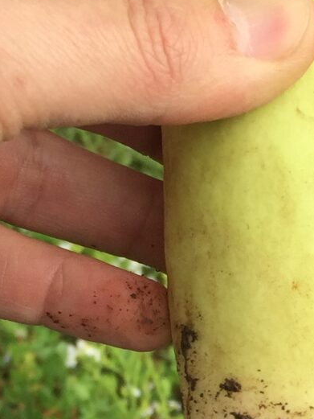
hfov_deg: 12.9
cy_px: 541
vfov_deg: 16.4
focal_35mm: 114
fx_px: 1378
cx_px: 294
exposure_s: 1/1522
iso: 32
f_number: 2.2
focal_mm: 4.15
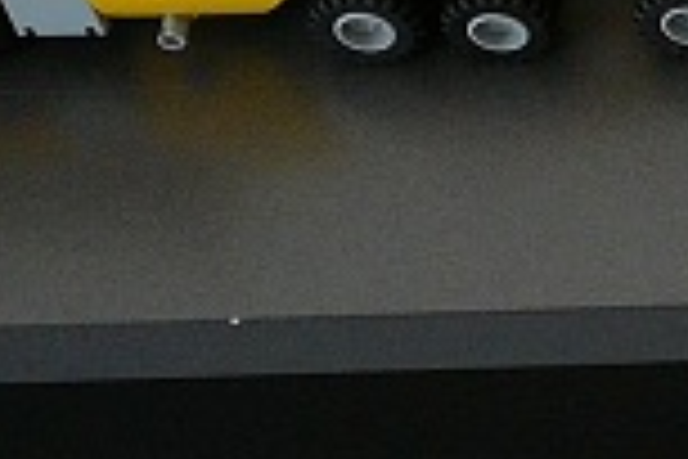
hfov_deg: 10.5
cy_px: -261
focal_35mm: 183
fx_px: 3497
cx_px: 1304
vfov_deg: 7.4
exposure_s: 1/60
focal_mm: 5.2
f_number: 2.8
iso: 100
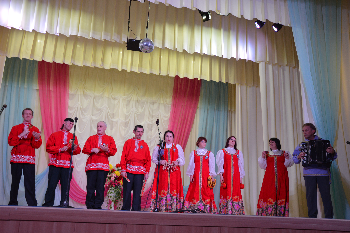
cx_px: 175
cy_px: 116
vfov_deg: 36.8
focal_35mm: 36
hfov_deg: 53.2
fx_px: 350
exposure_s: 1/80
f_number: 4.5
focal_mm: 24
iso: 400
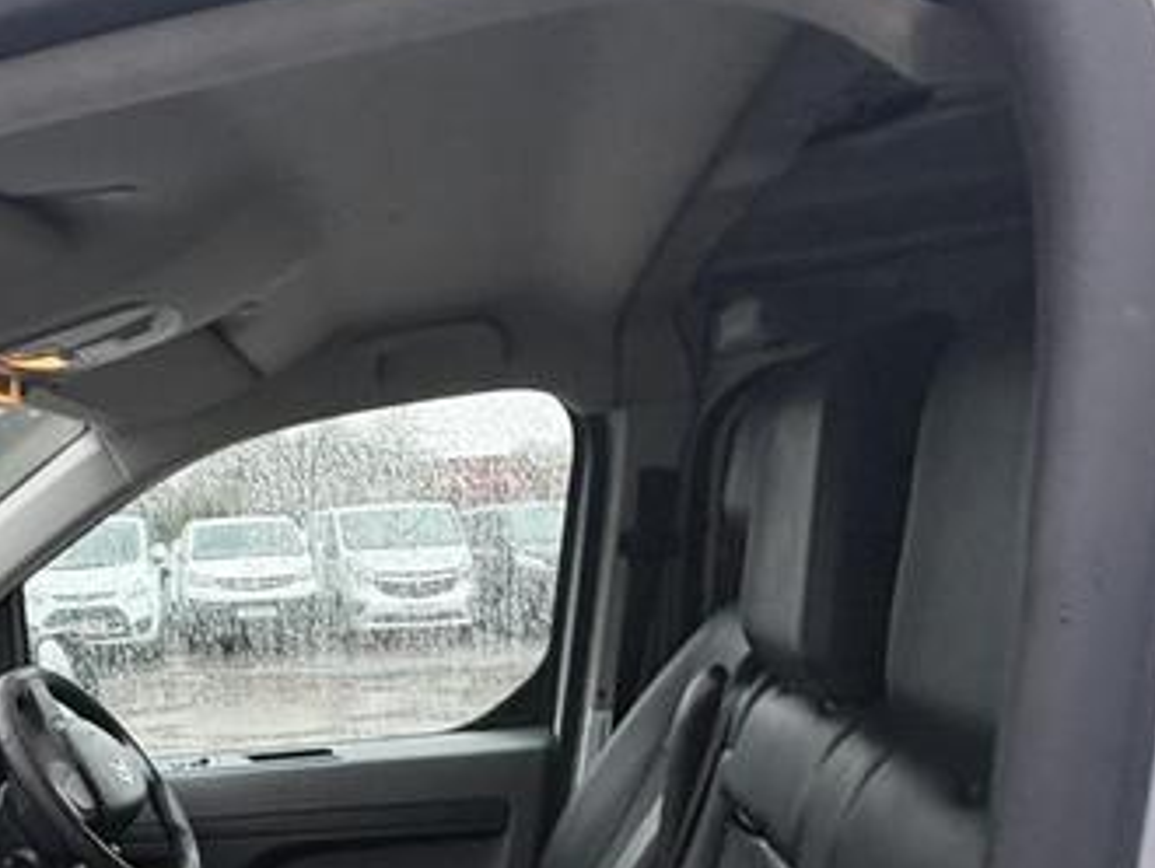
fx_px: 1269
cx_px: 192
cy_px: 847
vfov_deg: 34.7
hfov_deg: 45.8
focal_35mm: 38
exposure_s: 1/60
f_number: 2.2
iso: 250
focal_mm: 2.22
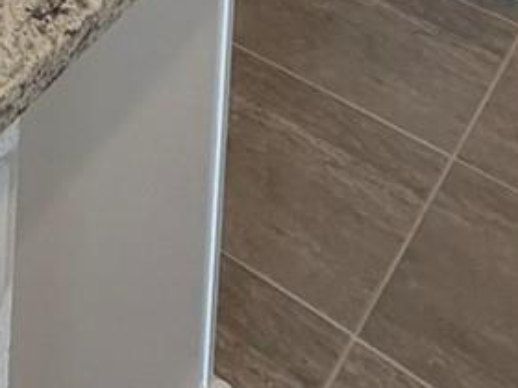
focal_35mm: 80
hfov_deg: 20.4
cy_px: -704
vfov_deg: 11.9
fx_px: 1197
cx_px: -287
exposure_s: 1/120
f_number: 2.2
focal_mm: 2.22
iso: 160
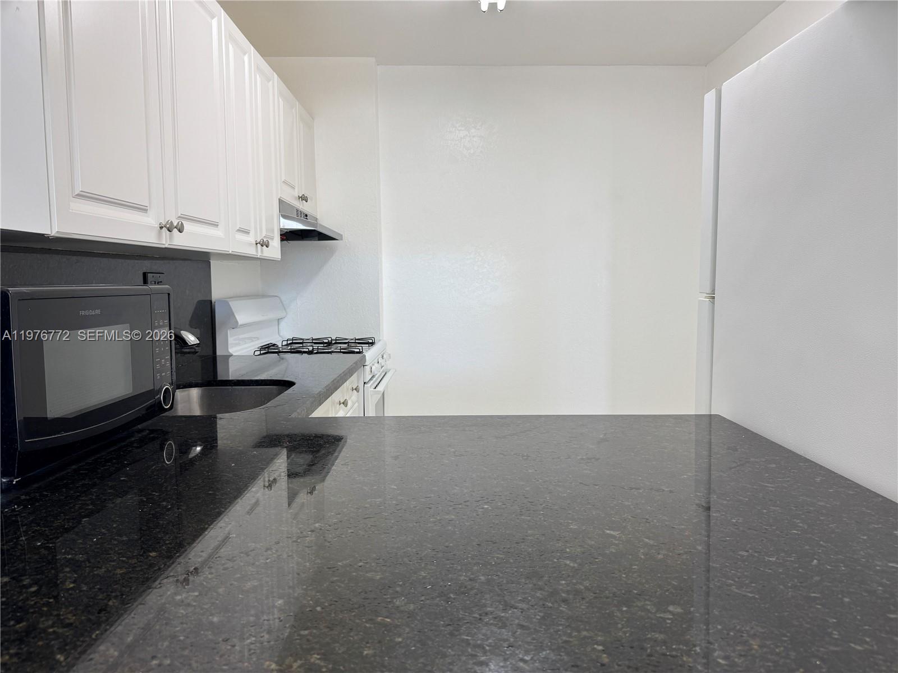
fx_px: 623
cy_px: 336
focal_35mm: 24
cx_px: 449
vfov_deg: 56.8
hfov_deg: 71.6
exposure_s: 1/120
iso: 64
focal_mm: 6.76
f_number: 1.78
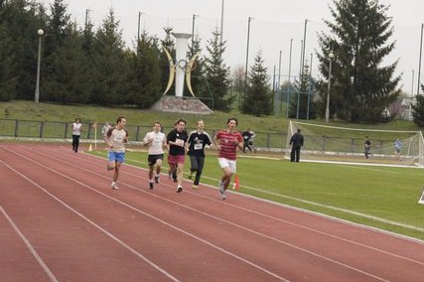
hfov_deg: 12.8
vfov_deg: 8.6
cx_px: 308
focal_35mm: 160
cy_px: 180
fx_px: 1883
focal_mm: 70
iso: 3200
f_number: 11
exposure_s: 1/800
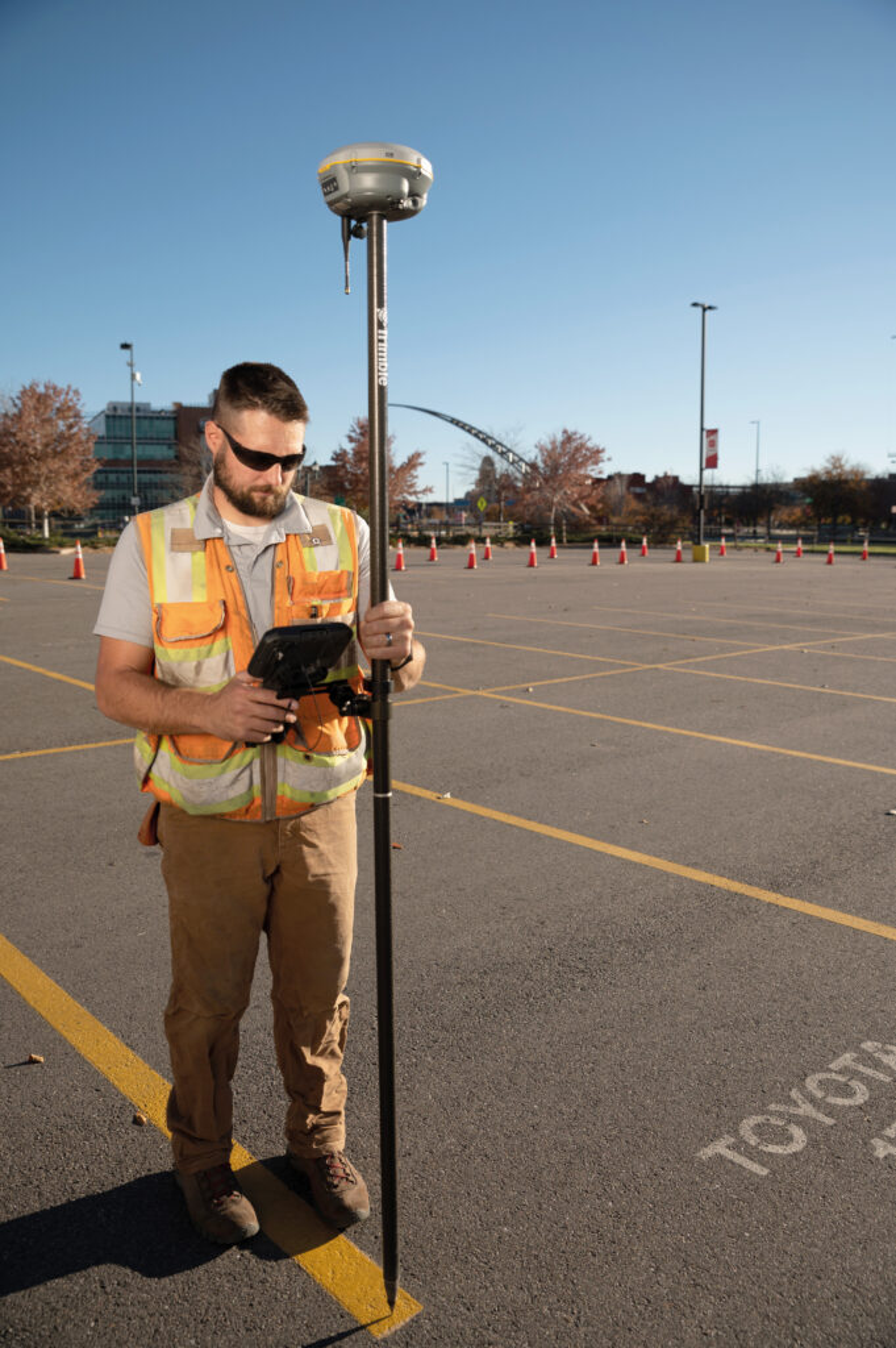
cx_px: 448
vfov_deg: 63.7
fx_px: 1084
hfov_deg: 44.9
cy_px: 674
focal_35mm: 29
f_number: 4
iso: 100
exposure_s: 1/1000
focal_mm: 29
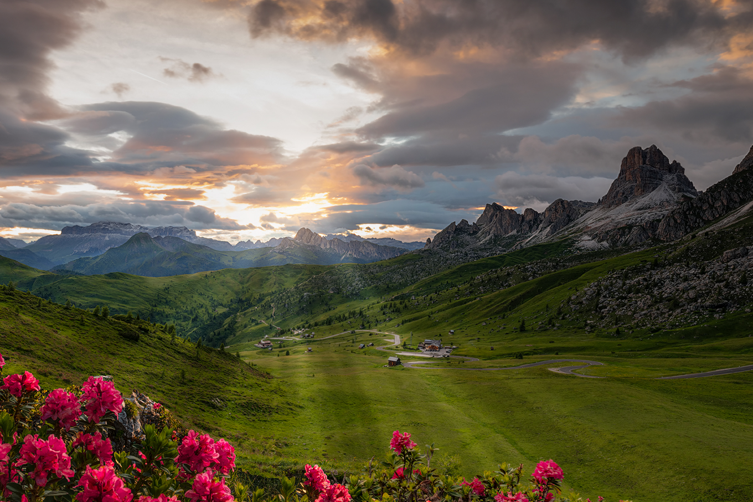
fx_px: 523
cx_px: 287
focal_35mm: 25
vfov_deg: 50.8
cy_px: 308
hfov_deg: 70.5
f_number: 16
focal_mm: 17
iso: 64
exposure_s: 1.3
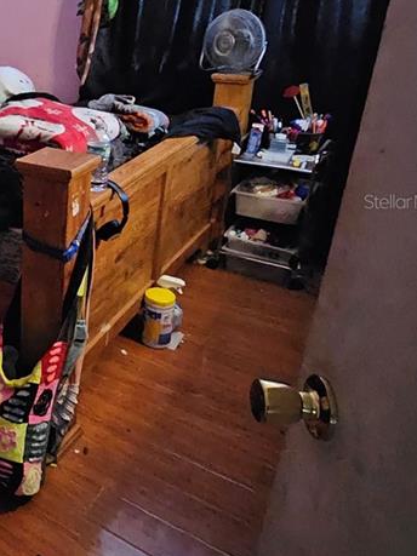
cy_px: 201
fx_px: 546
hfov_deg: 33.2
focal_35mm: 34
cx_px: -96
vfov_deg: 53.2
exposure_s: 1/24
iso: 1600
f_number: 2.2
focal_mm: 1.74
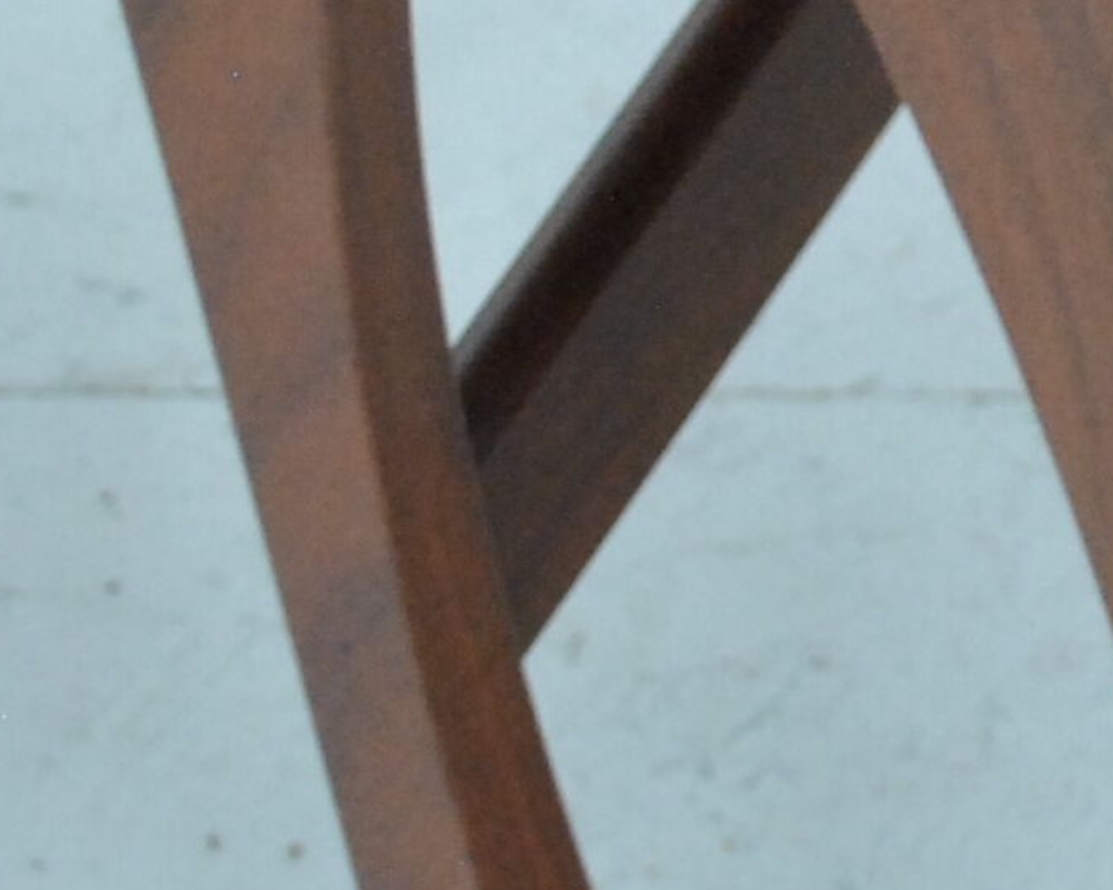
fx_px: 10836
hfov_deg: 5.6
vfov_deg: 4.6
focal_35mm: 329
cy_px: -950
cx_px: 2771
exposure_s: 1/30
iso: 900
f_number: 5.3
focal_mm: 40
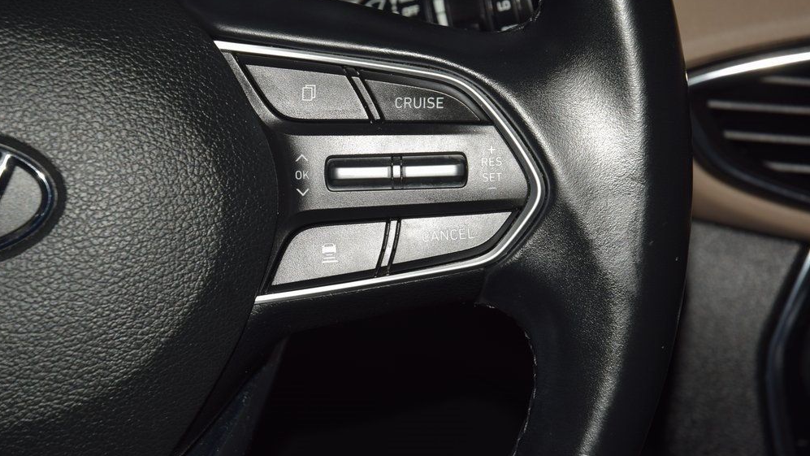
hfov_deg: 18.9
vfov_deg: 10.7
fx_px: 2427
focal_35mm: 113
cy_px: 189
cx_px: 395
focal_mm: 70
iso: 100
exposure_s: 1/125
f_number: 8
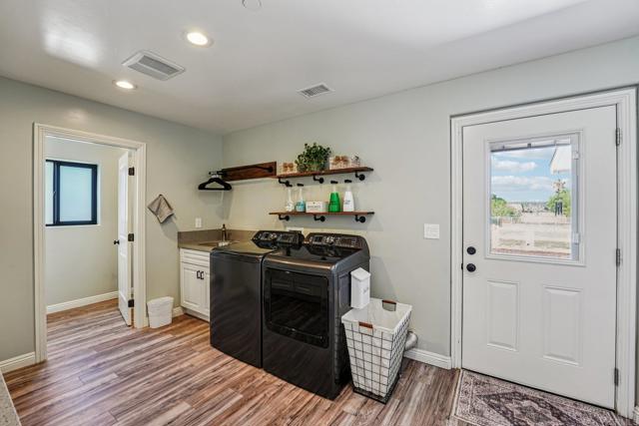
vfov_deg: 81.2
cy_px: 213
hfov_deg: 104.2
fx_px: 249
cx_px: 320
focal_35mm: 14
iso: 400
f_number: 8
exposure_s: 1/30
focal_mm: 14
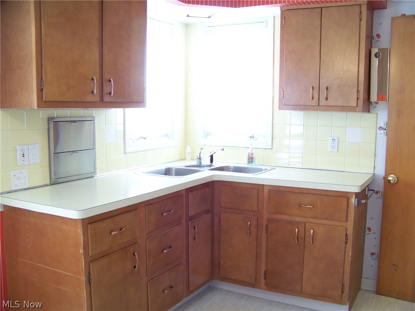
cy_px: 156
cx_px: 208
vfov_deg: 39.7
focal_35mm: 36
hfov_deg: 51.4
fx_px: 432
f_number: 2.8
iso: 172
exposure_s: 1/30
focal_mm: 5.85
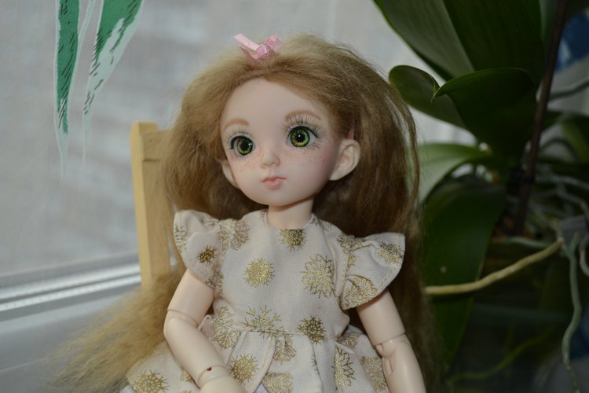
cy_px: 196
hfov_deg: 43.6
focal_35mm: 45
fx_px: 736
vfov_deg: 29.9
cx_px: 294
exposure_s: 1/125
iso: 140
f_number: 4.5
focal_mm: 30
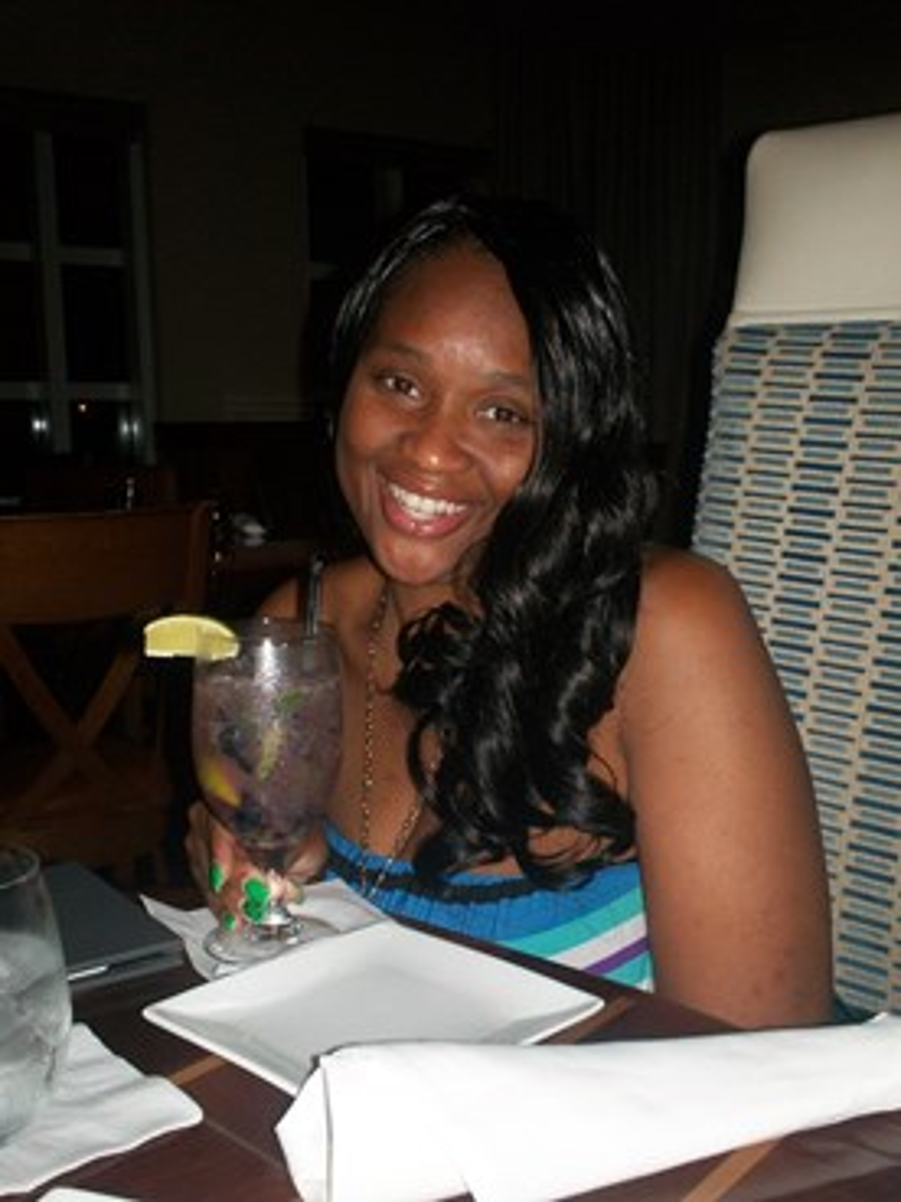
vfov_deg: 49.0
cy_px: 601
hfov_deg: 37.7
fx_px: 1319
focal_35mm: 38
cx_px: 450
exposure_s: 1/30
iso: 80
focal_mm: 6.3
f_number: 4.5
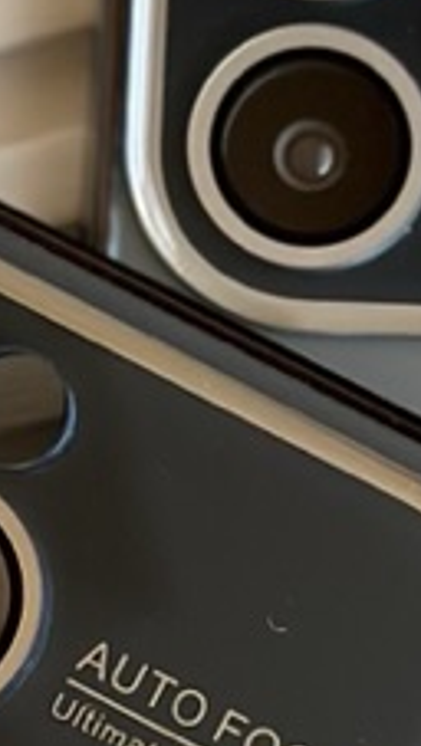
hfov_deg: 4.1
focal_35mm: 295
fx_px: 5844
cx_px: 13
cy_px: 638
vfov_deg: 7.3
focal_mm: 6.86
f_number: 1.78
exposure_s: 1/623
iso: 80
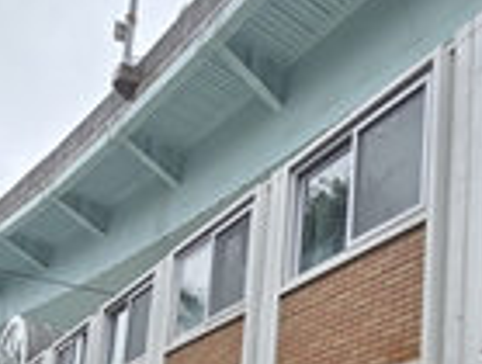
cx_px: 329
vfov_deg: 27.9
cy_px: 485
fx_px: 586
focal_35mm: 42
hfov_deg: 43.9
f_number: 2.2
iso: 50
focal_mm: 2.2
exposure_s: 1/162
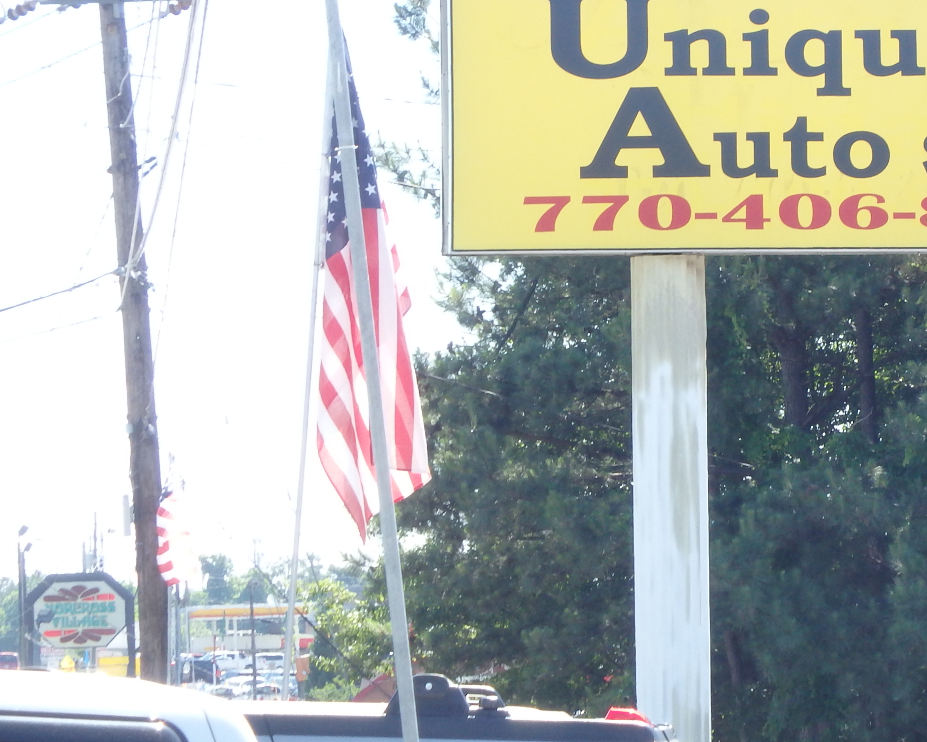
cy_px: 210
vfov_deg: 6.8
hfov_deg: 8.5
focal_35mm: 227
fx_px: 6229
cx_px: 790
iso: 200
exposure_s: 1/160
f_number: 5.7
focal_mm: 22.8
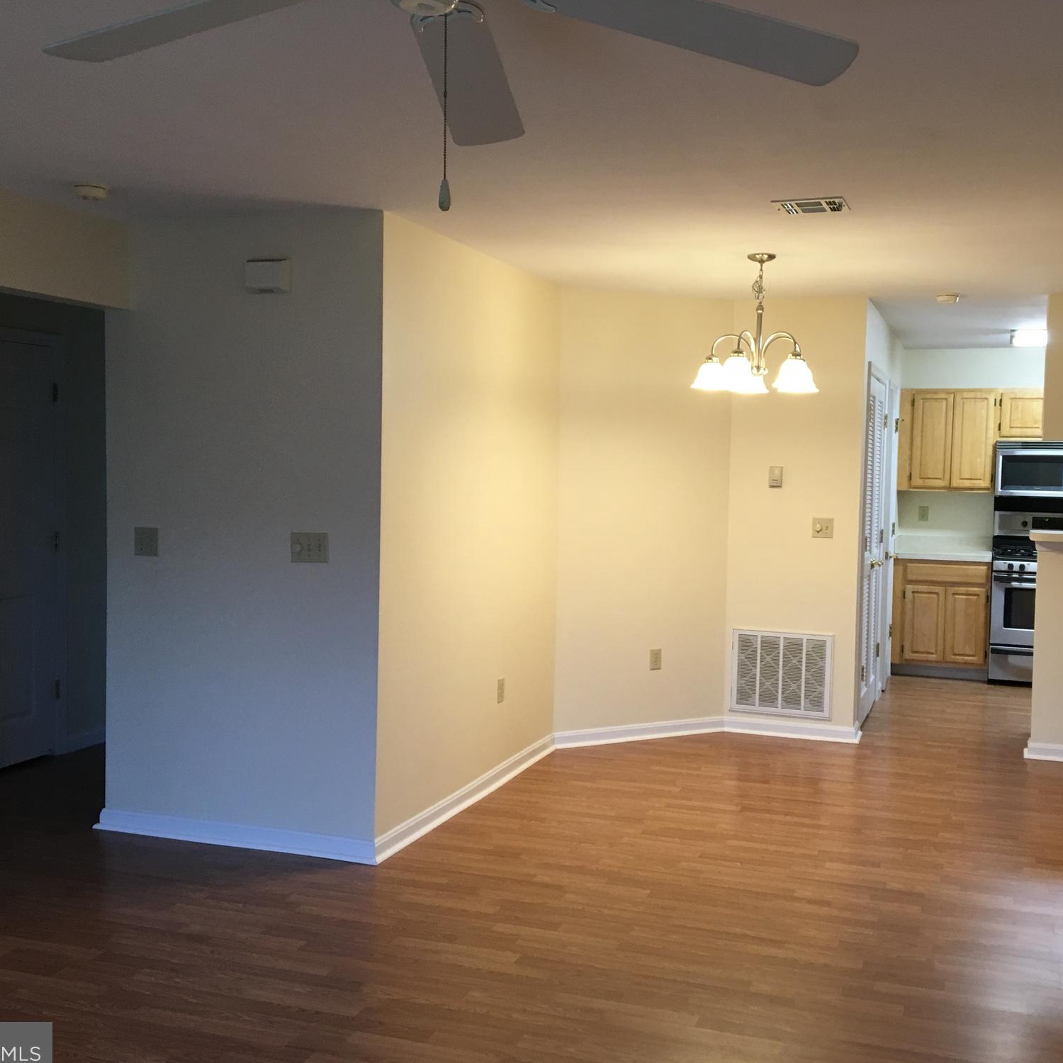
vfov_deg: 47.2
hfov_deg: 47.1
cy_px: 536
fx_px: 1216
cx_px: 601
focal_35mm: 35
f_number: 2.2
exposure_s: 1/30
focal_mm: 4.15
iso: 80
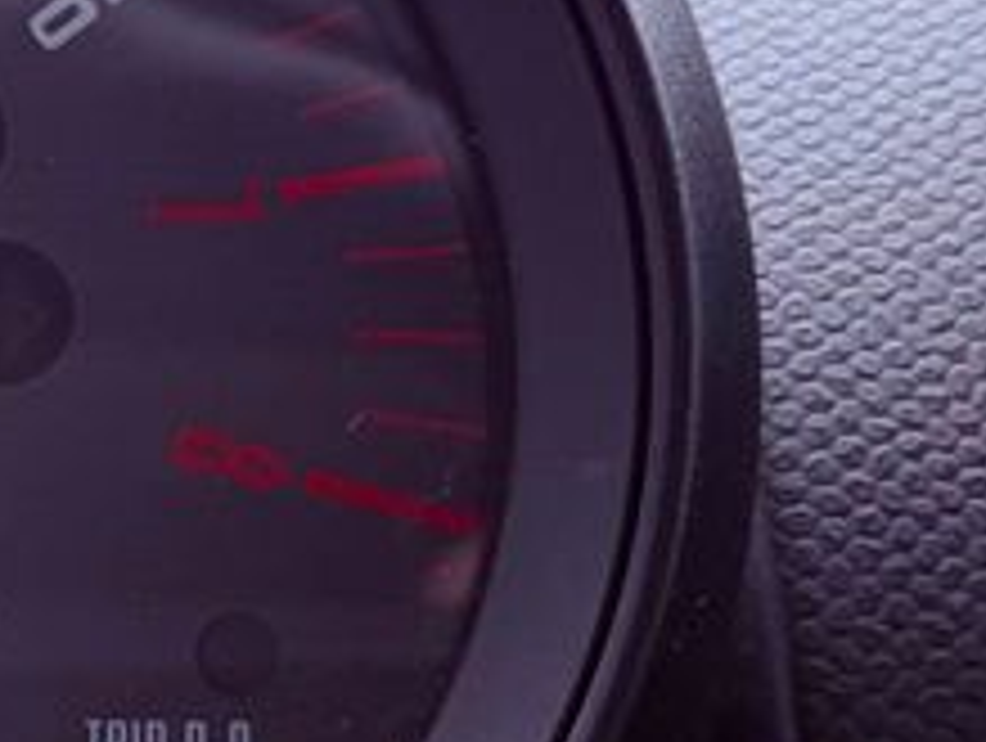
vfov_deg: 13.3
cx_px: -270
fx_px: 3195
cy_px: 445
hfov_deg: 16.6
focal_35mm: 112
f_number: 1.78
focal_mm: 6.76
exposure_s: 1/419
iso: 80
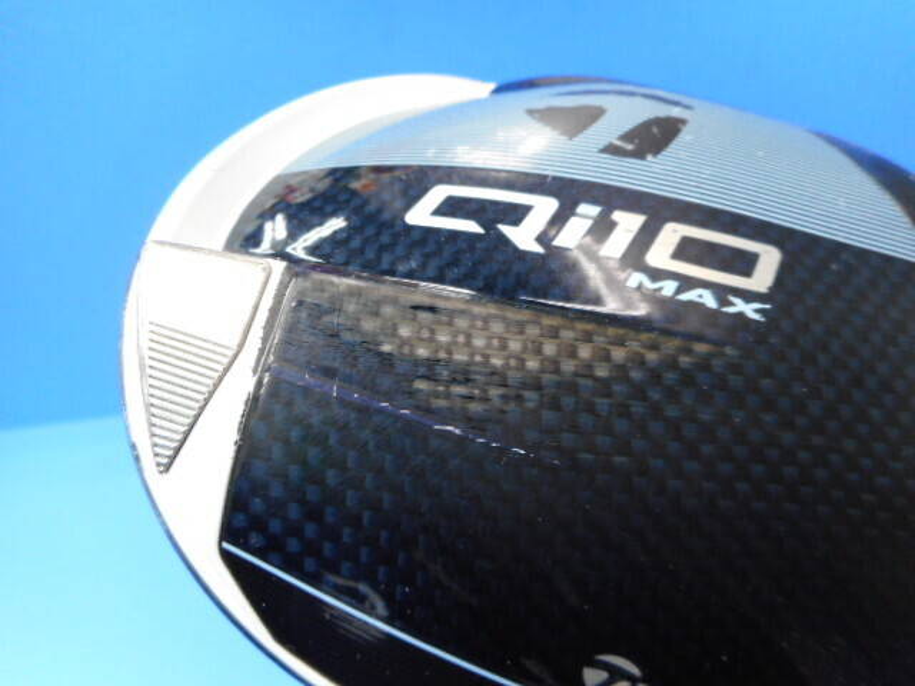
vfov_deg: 54.9
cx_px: 458
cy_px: 343
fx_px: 661
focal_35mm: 25
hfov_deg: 69.4
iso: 220
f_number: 3.7
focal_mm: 4.5
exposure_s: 1/30
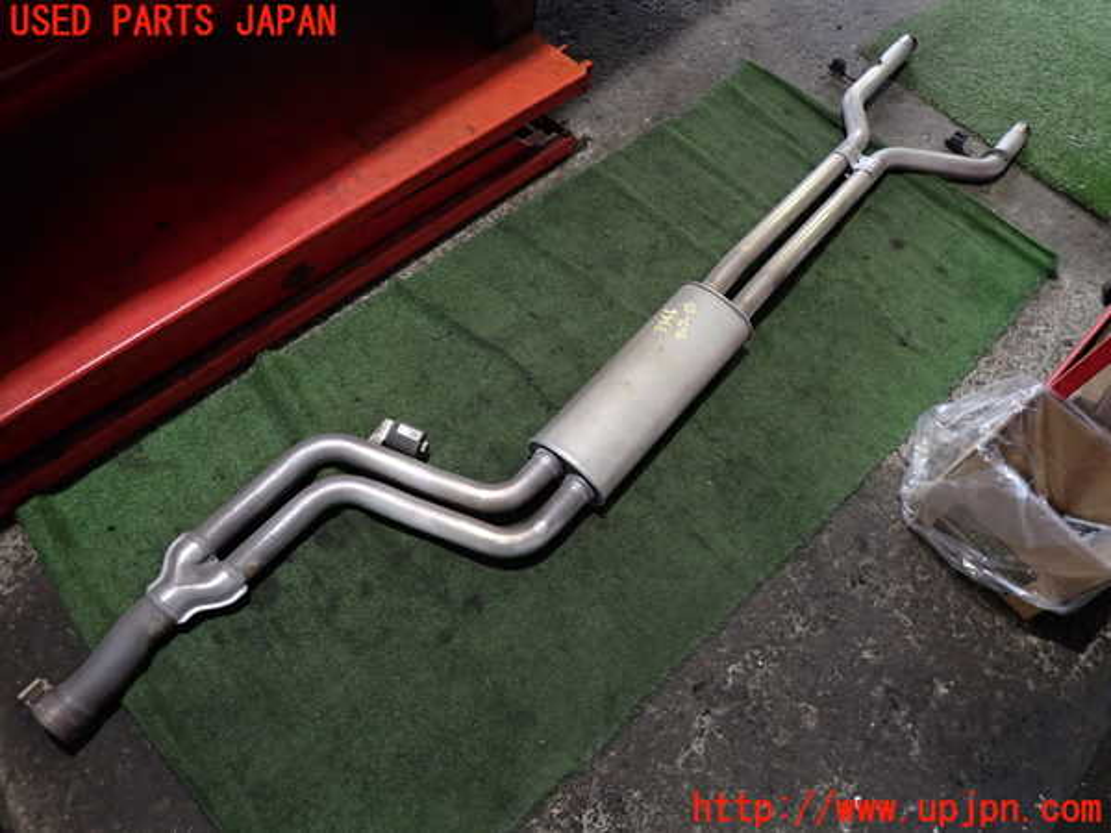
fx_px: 802
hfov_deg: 69.4
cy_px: 416
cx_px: 556
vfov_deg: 54.9
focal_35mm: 25
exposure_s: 1/30
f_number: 2
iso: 250
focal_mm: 4.5
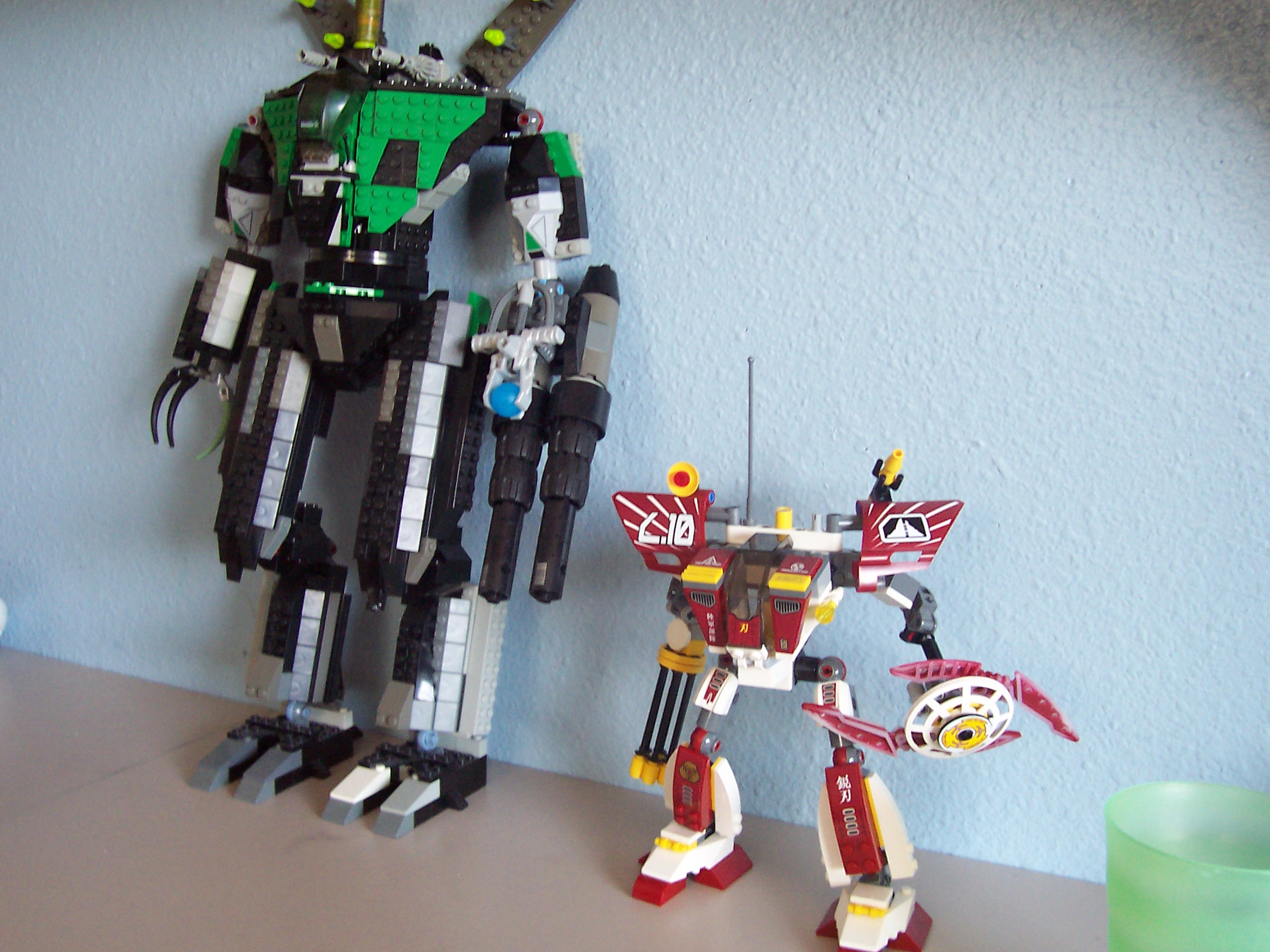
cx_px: 650
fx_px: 1394
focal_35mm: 38
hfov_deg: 49.0
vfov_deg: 37.7
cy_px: 486
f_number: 2.8
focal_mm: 5.6
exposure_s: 1/10
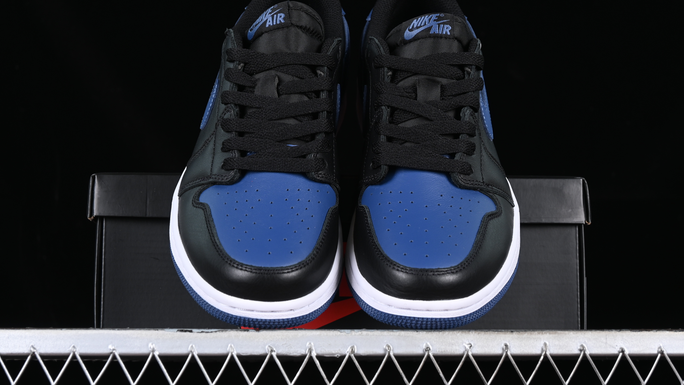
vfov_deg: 15.3
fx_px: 1433
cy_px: 190
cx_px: 343
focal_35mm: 79
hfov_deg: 26.9
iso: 160
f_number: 6.3
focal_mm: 50
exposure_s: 1/60
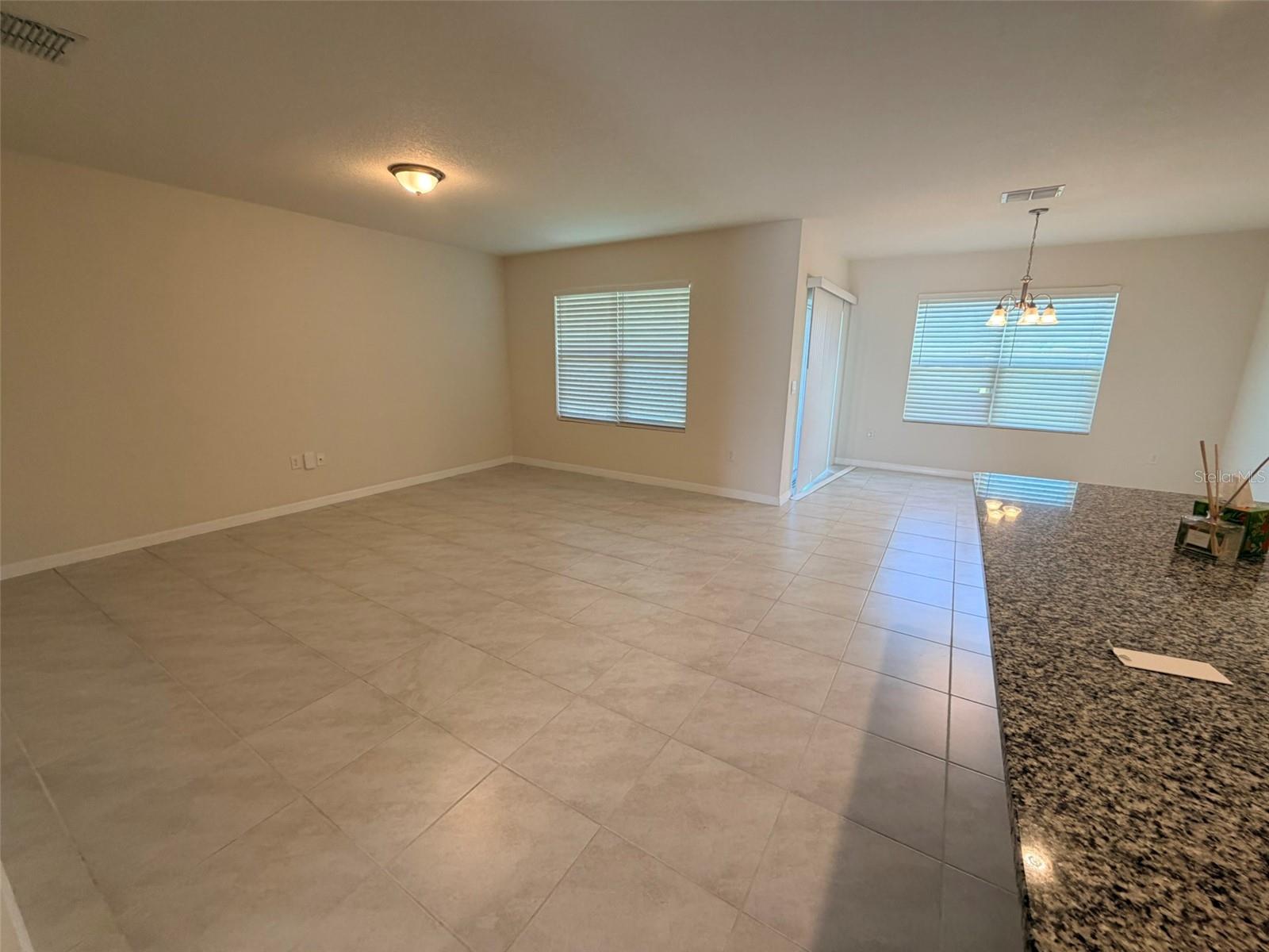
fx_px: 513
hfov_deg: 102.1
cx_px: 634
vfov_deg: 85.7
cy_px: 476
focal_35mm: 14
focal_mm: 2.22
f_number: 2.2
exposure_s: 1/120
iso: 200
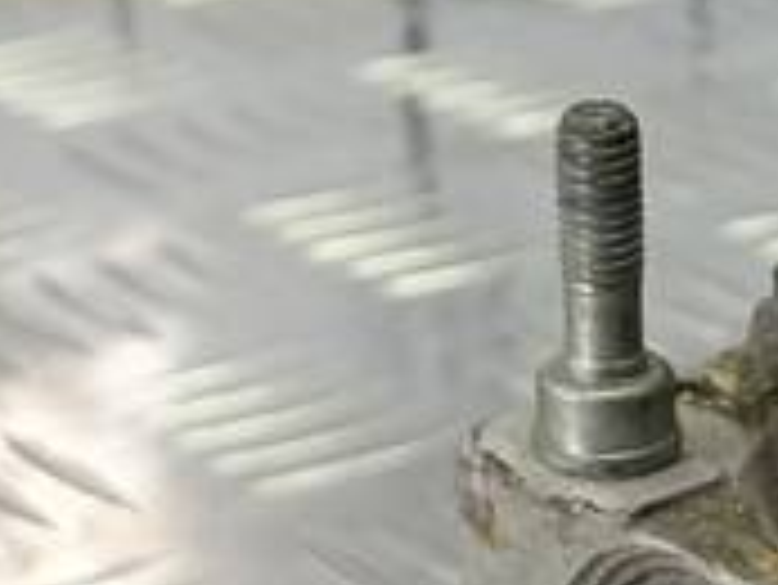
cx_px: 1030
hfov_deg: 12.0
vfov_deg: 9.3
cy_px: 405
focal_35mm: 160
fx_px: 3599
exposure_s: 1/50
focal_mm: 4.11
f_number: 1.6
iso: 156
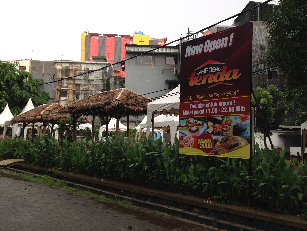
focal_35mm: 33
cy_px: 116
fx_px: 293
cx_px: 154
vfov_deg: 42.9
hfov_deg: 55.4
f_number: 2.4
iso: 64
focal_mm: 4.12
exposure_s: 1/120
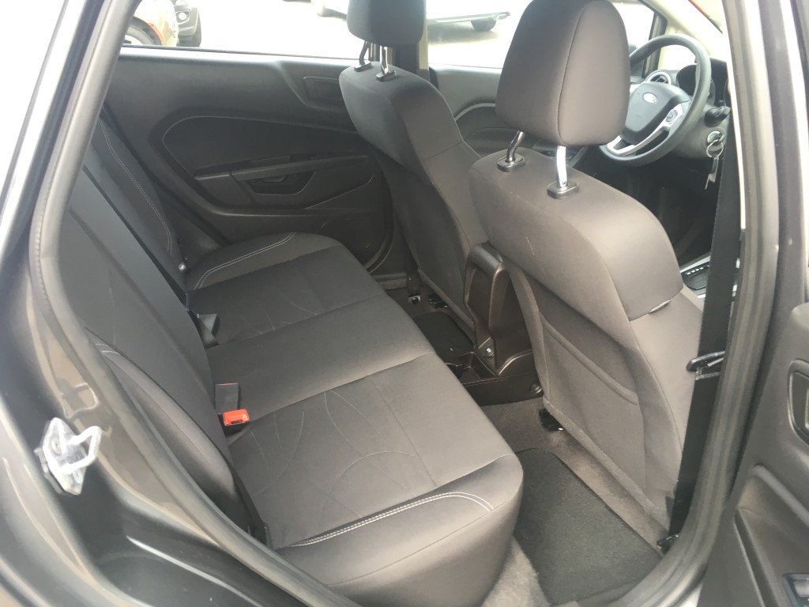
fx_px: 678
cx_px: 404
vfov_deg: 48.2
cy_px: 304
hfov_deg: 61.7
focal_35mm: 29
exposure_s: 1/40
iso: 25
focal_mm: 4.15
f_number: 2.2
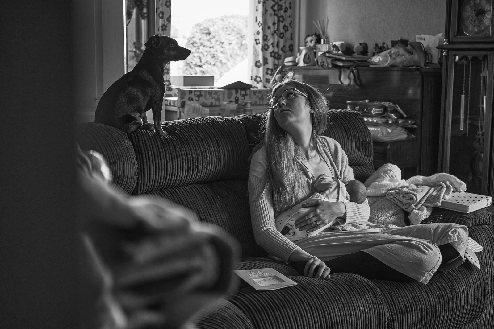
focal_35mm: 55
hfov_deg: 36.2
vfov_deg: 24.6
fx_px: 755
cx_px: 247
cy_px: 164
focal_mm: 55
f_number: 4.5
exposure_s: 1/160
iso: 2500
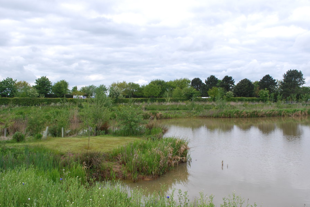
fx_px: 310
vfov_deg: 37.0
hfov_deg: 53.1
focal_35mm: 36
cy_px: 104
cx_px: 155
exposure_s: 1/160
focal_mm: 24
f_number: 9
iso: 200
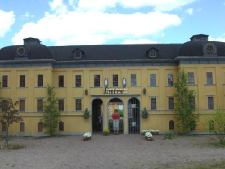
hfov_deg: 49.0
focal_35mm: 38
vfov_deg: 37.7
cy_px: 84
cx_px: 112
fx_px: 247
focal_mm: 6.2
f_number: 4.3
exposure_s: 1/250
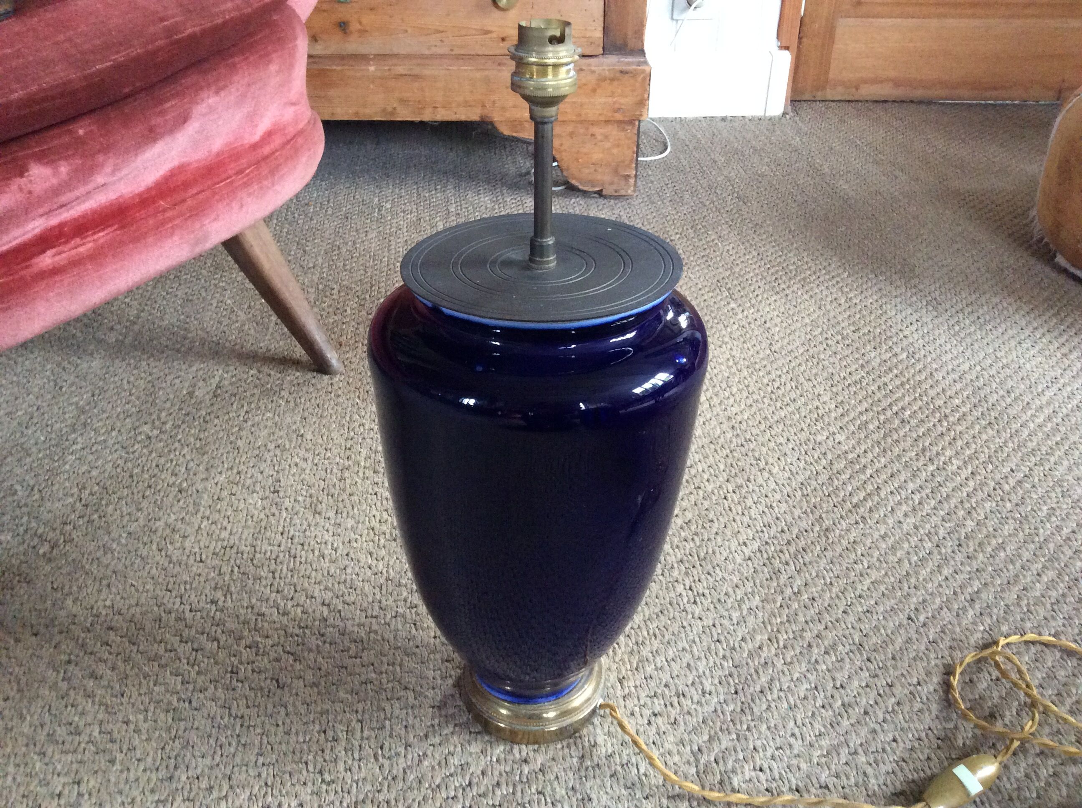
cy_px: 404
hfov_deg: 56.9
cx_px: 541
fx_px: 999
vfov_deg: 44.1
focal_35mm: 32
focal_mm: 3.3
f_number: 2.4
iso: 250
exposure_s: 1/25
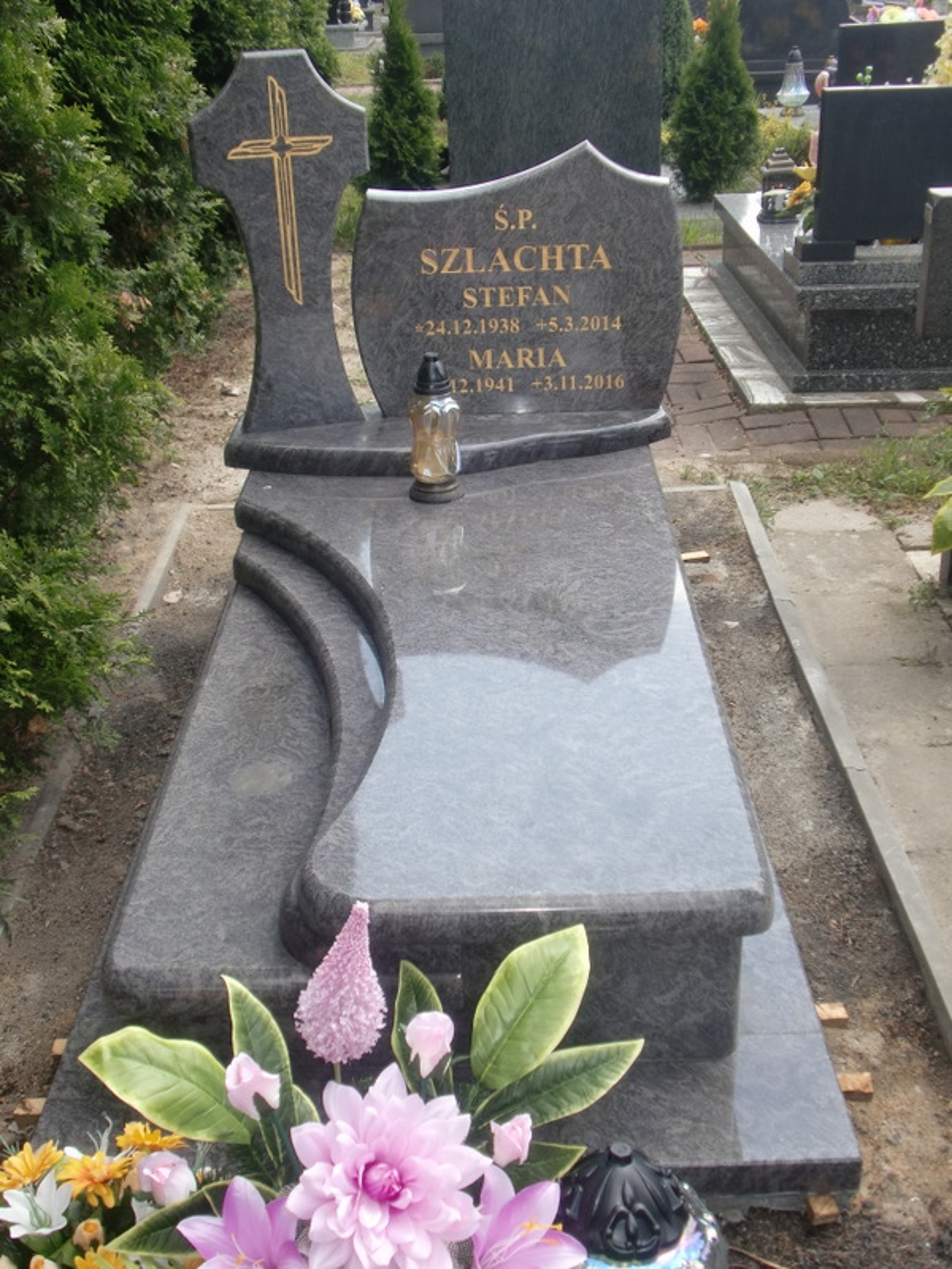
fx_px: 1430
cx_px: 476
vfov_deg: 47.9
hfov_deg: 36.8
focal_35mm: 39
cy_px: 634
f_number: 3.1
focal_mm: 6.51
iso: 64
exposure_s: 1/250
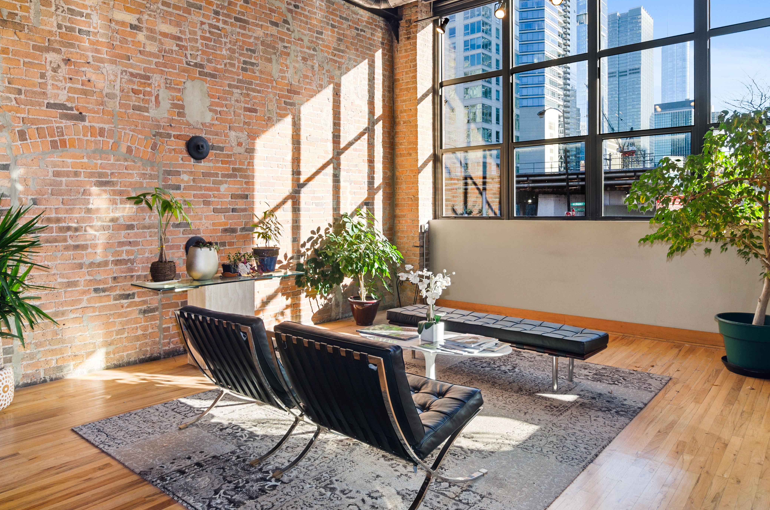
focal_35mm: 25
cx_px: 365
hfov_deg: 71.6
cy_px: 209
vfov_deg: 50.8
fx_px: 534
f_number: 8
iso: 200
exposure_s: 1/10
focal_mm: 14
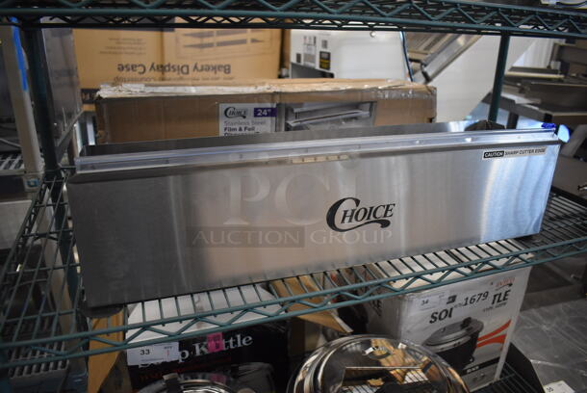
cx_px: 294
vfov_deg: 48.0
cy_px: 196
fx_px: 441
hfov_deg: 67.3
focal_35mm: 27
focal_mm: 18
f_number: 3.5
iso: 1600
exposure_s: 1/125
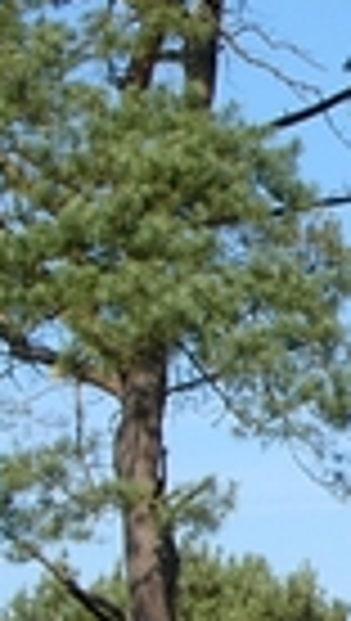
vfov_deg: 12.6
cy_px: 378
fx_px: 2803
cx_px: 518
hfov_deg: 7.1
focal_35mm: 170
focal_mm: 6
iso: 50
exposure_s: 1/500
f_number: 4
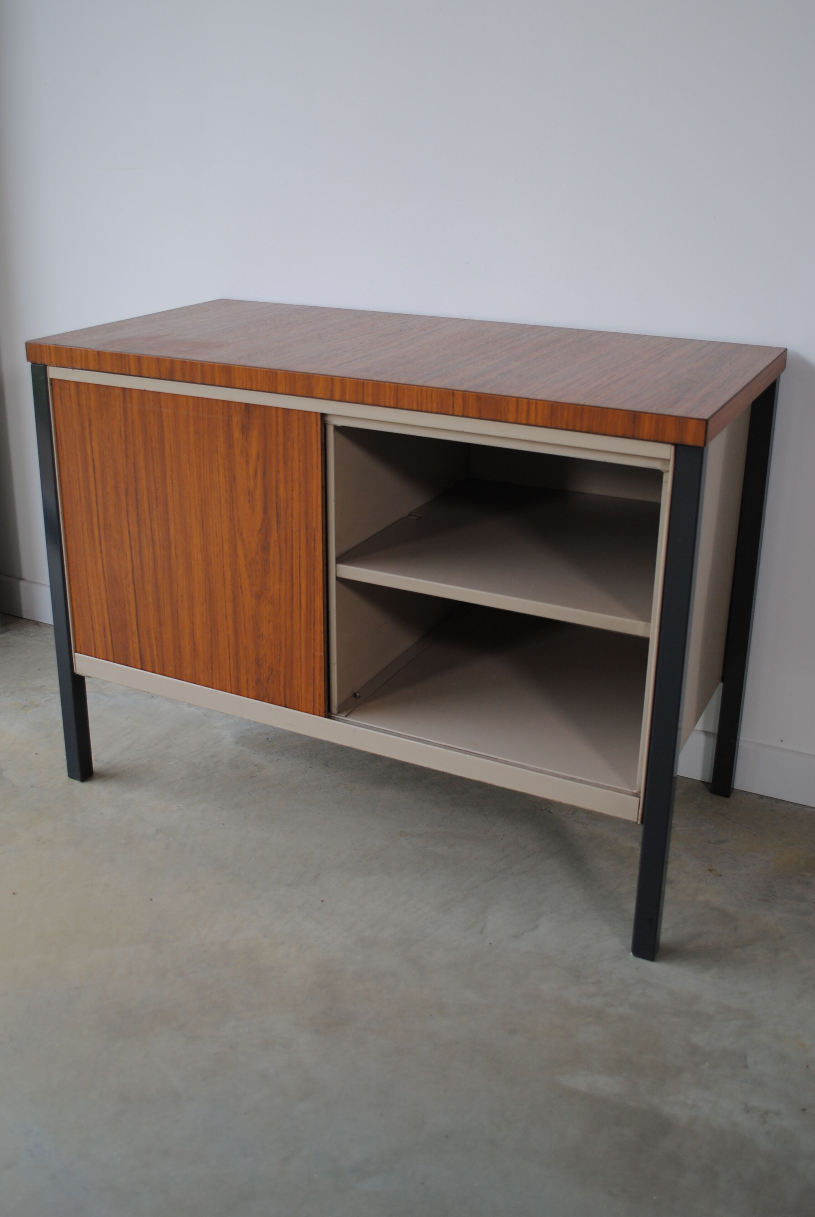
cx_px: 388
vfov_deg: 55.7
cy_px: 566
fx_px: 1151
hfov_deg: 39.0
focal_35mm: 34
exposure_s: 1/80
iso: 100
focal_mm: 20
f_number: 3.8
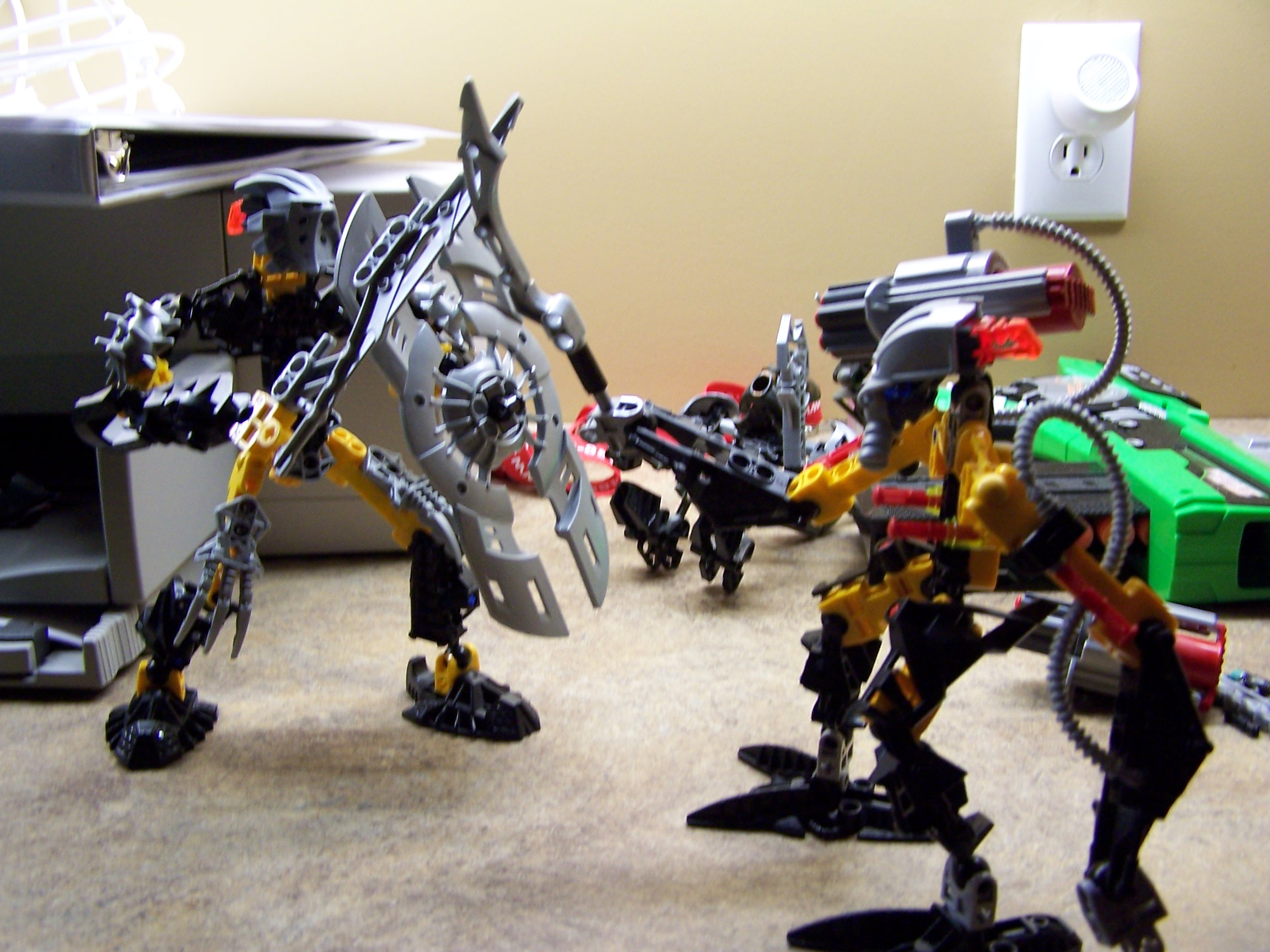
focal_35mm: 38
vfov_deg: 37.7
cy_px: 476
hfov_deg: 49.0
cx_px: 635
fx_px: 1394
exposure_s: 1/15
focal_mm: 6.3
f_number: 2.8
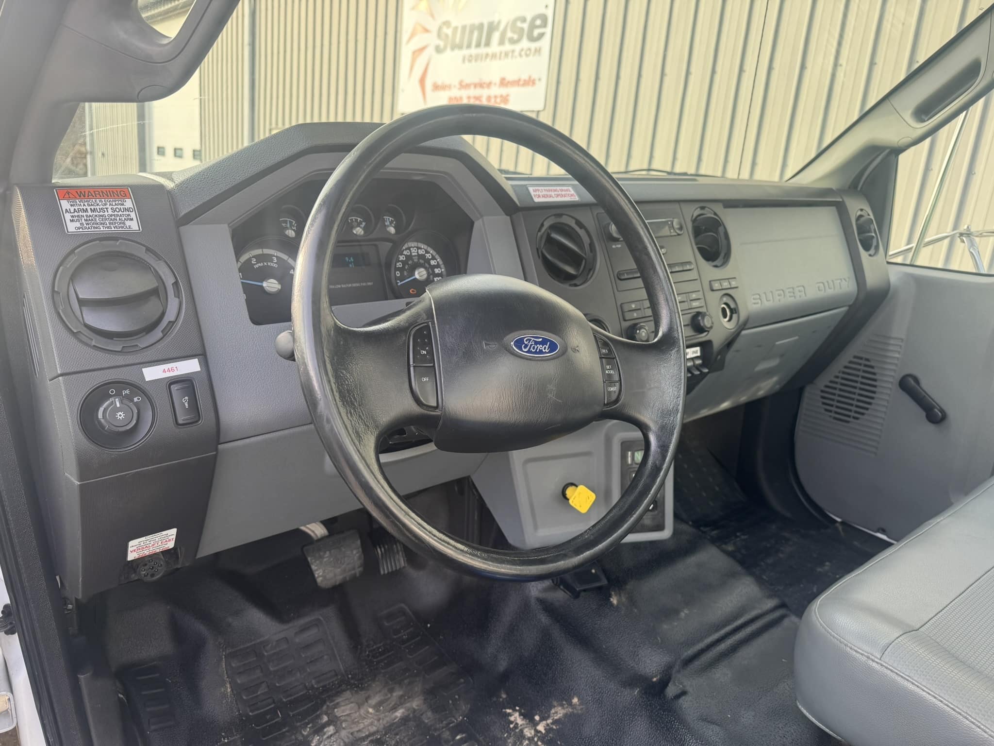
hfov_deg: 71.6
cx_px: 497
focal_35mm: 24
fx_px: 689
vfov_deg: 56.8
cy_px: 373
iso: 80
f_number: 1.78
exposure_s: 1/171
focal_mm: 6.76
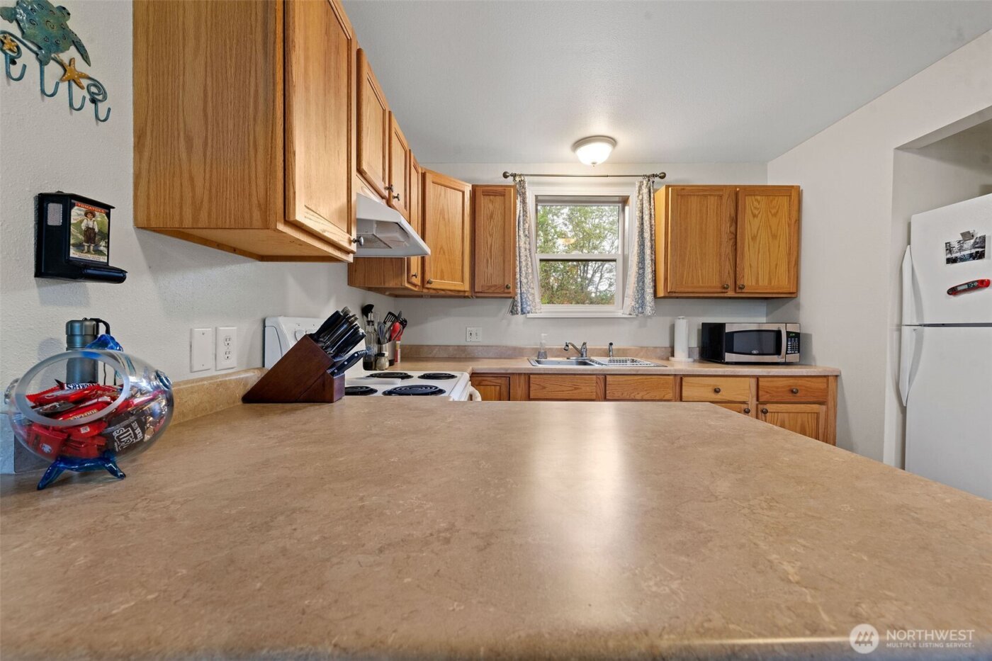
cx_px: 496
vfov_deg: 81.2
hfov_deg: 104.3
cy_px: 330
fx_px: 386
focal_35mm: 14
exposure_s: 1/3
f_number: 8
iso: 400
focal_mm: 14
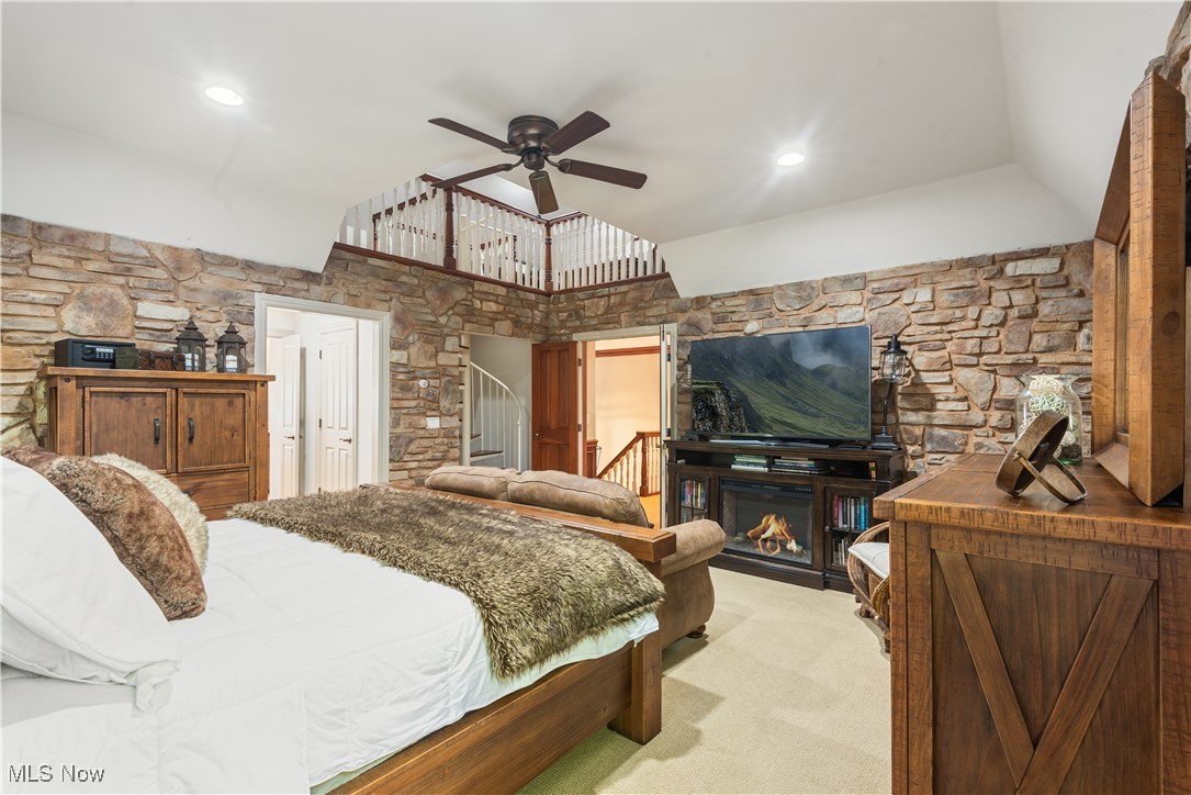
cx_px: 596
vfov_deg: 73.8
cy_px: 398
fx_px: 529
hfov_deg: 96.7
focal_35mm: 16
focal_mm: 16
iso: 400
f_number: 8
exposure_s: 2
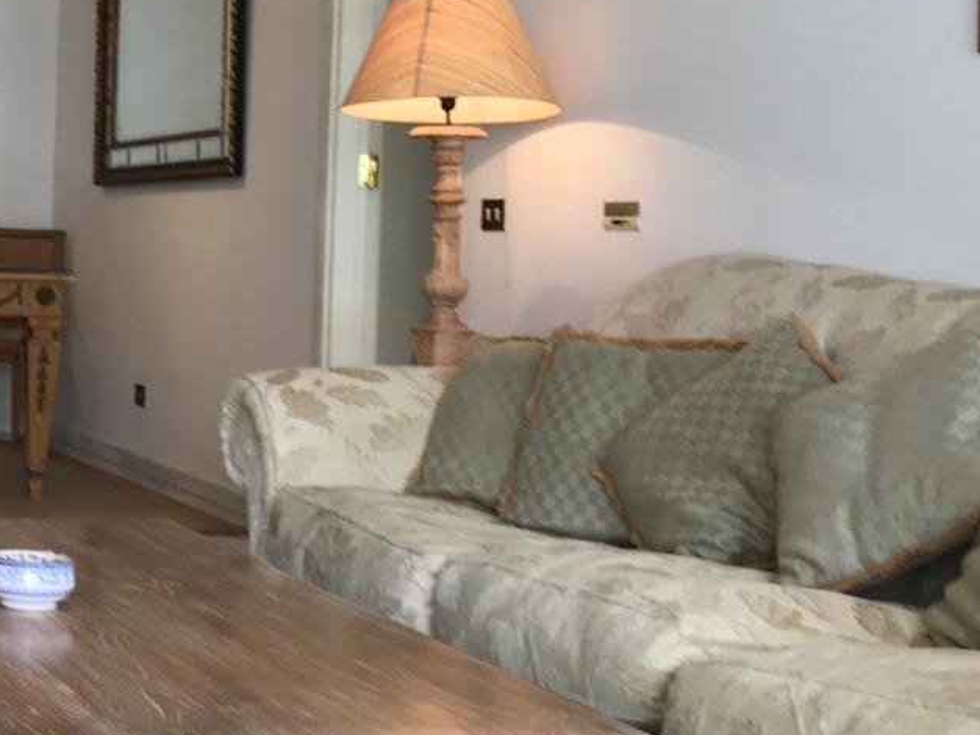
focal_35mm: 67
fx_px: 1896
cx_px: -111
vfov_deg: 21.8
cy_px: 209
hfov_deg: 26.6
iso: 25
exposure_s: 1/50
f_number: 1.8
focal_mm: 3.99
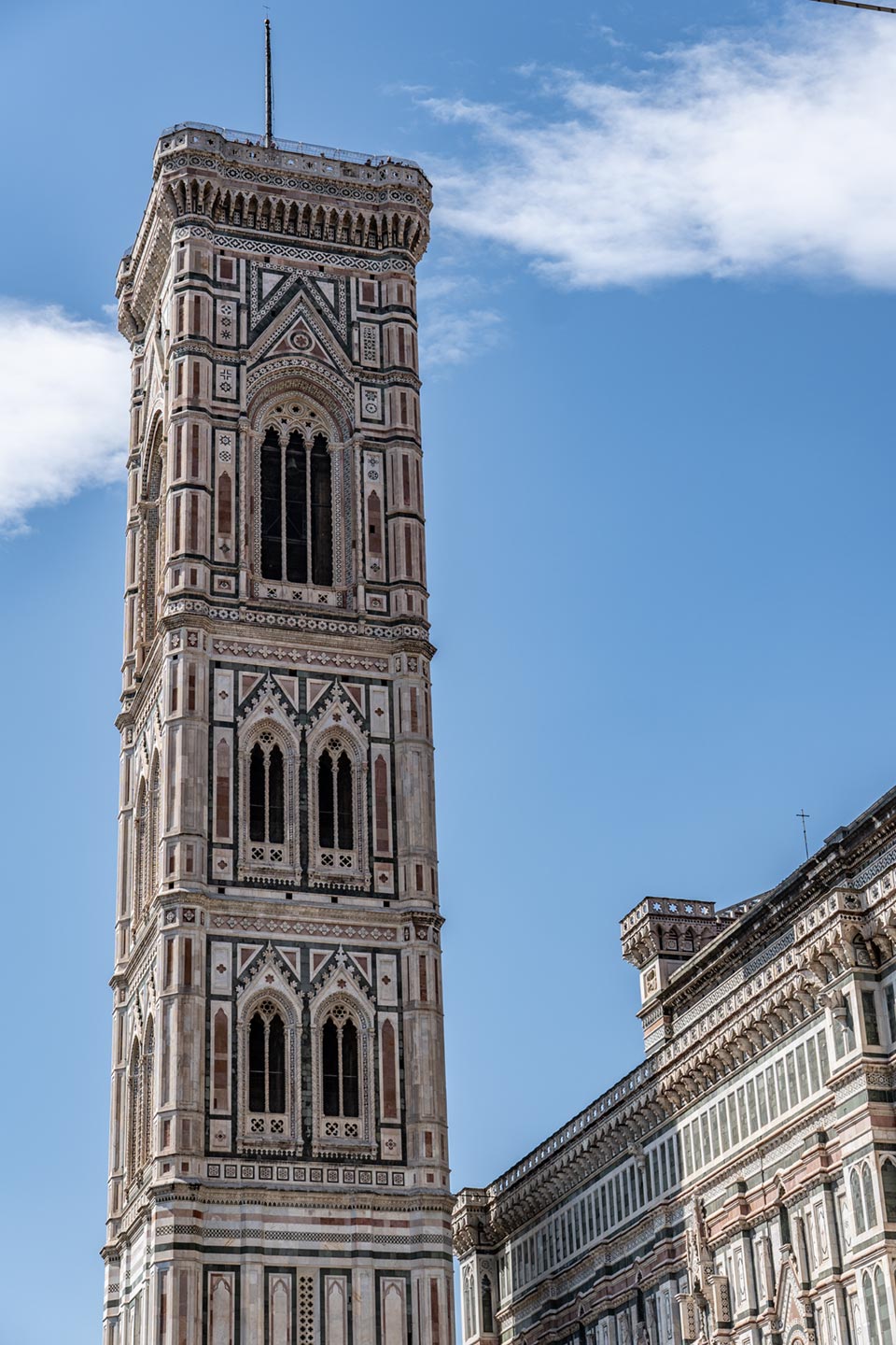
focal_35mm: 57
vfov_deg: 34.8
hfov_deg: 23.6
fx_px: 2145
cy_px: 672
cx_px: 448
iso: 100
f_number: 5.6
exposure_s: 1/1000
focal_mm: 38.3
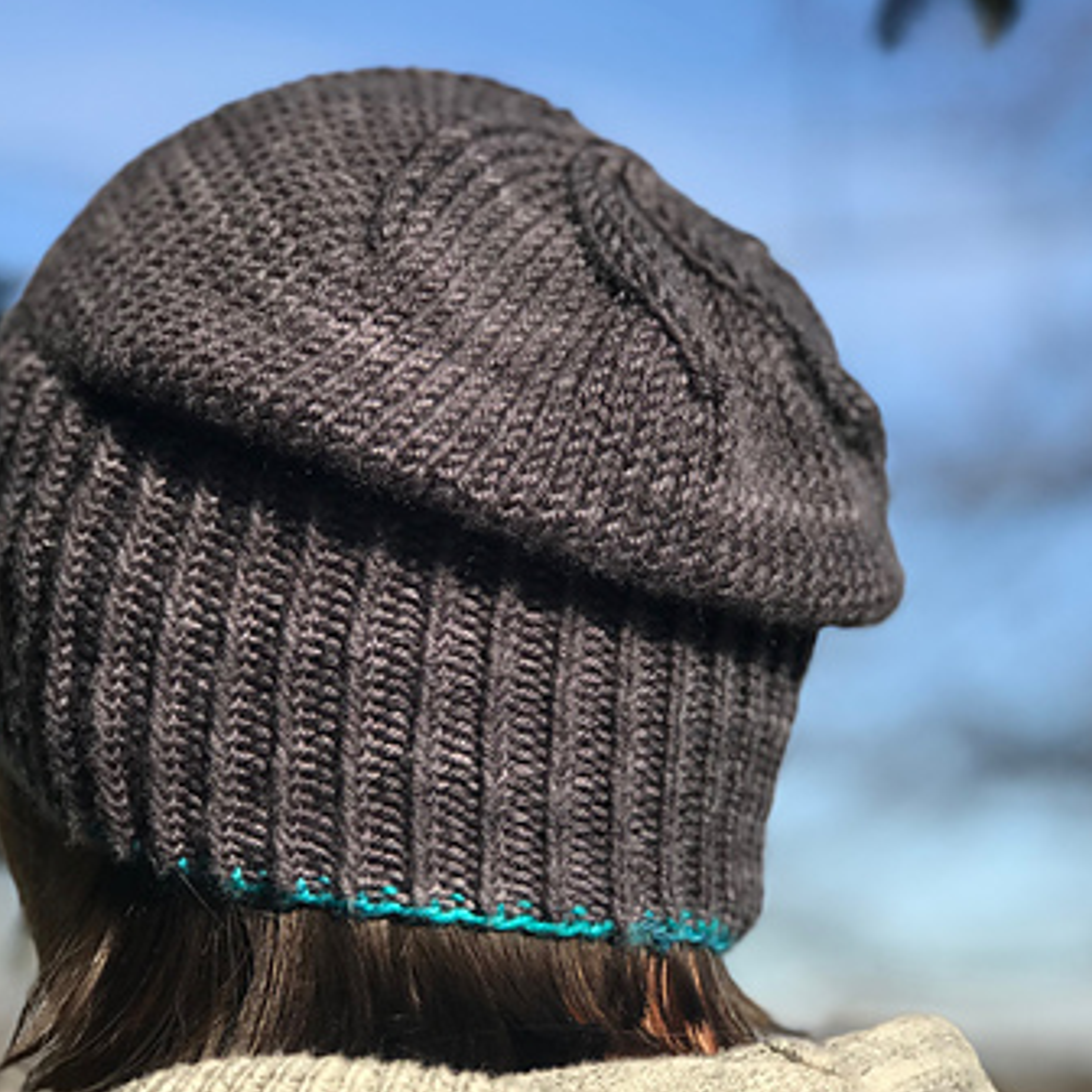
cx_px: 481
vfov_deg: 23.0
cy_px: 600
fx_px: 2677
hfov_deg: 23.0
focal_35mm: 75
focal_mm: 6.6
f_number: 2.8
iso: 20
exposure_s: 1/694
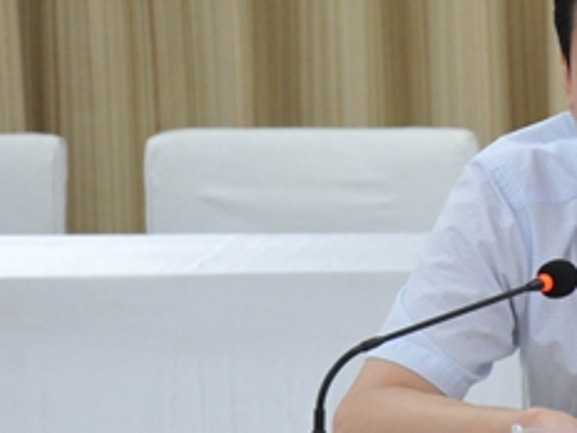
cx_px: 604
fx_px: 6521
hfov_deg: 5.1
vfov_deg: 3.8
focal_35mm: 391
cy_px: 146
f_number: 5.6
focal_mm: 105
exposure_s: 1/40
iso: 1600
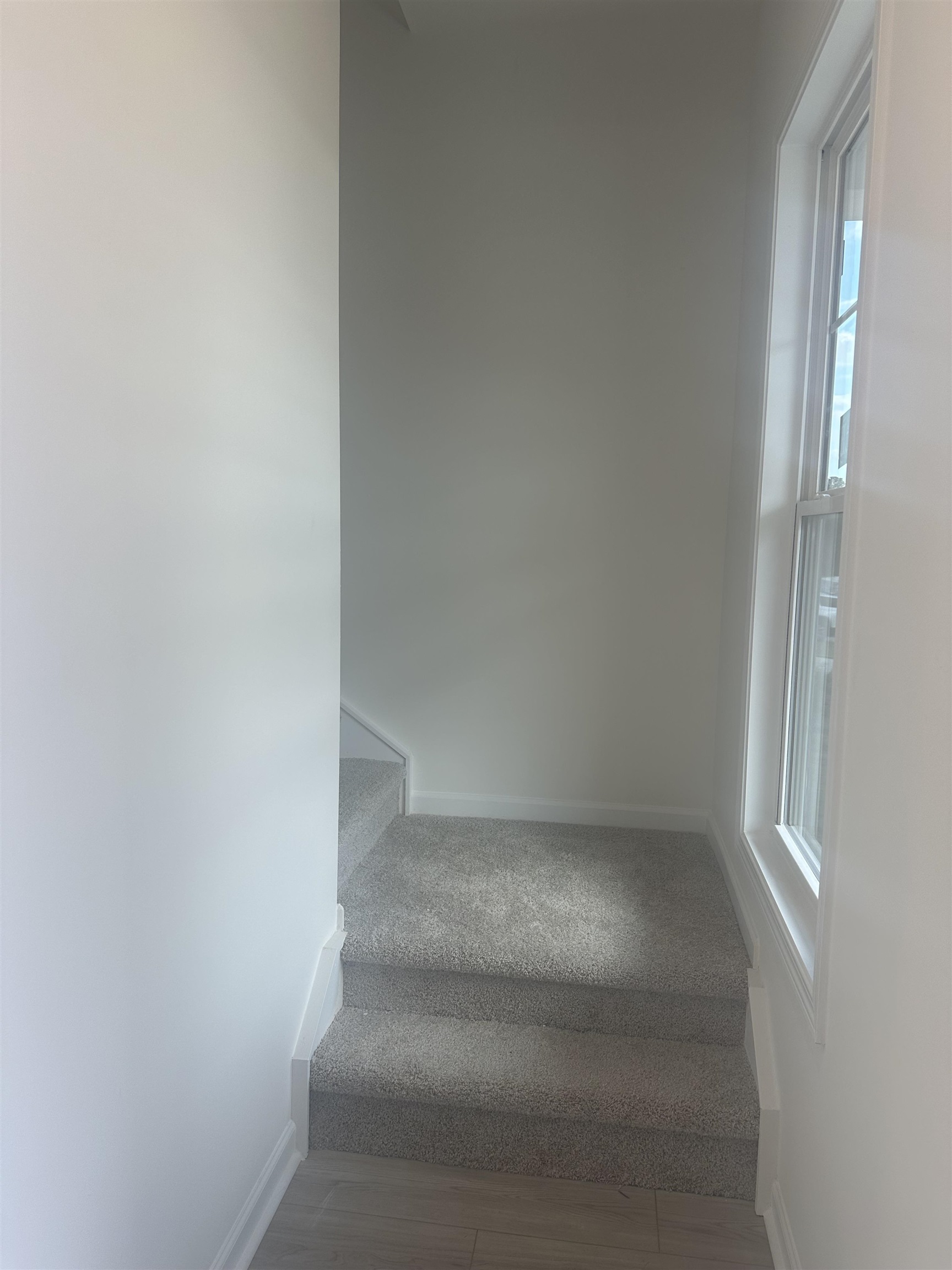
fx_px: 880
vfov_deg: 71.6
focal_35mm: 24
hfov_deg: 56.8
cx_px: 476
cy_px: 635
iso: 64
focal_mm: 6.86
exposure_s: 1/130
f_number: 1.78
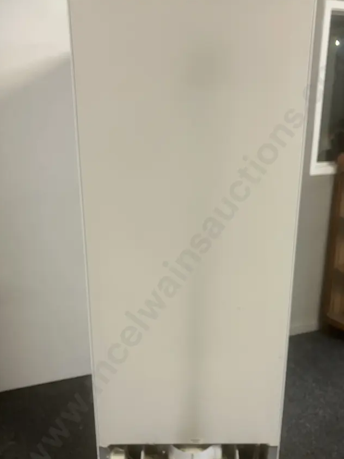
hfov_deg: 41.7
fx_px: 451
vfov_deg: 53.9
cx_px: 196
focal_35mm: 34
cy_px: 249
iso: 125
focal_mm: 3.99
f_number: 1.8
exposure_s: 1/50
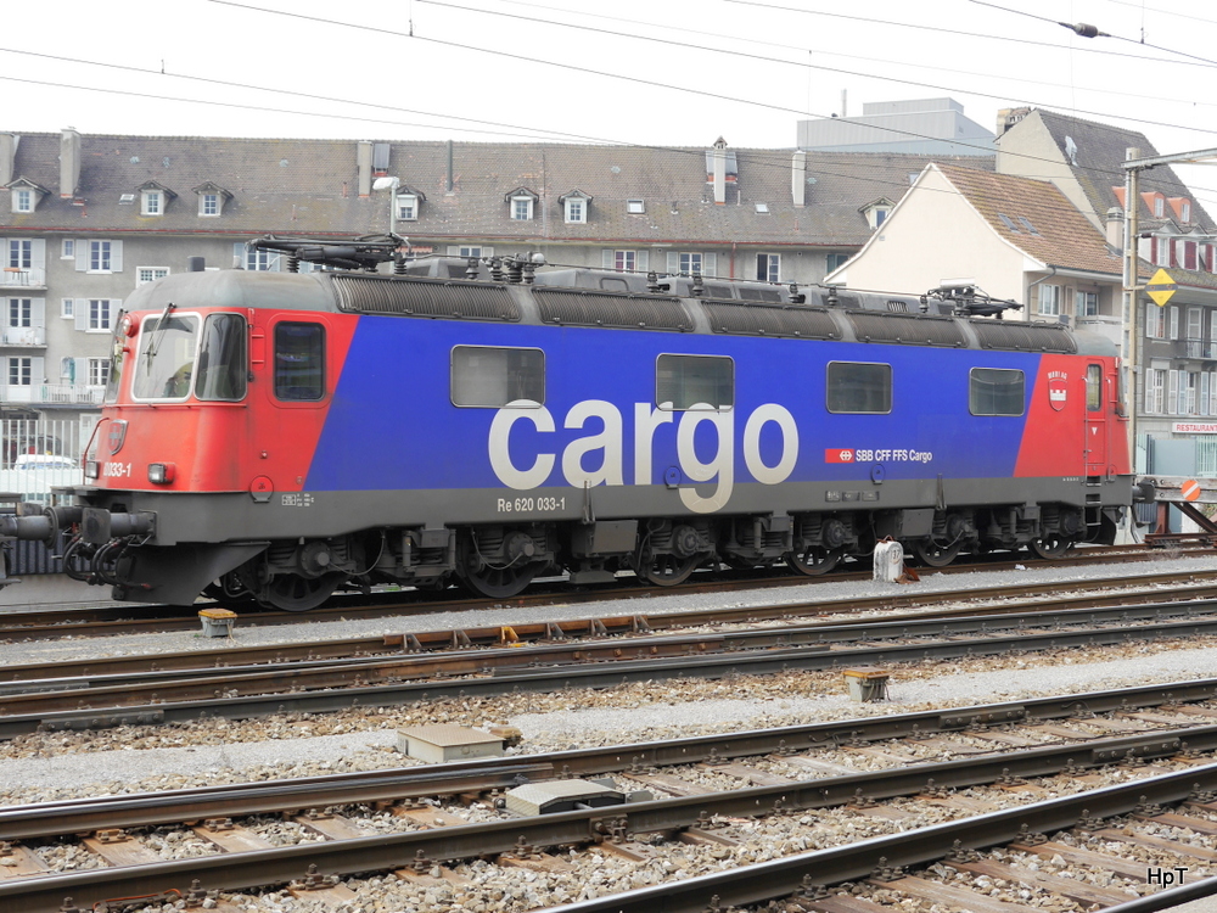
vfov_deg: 29.1
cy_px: 456
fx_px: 1758
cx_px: 608
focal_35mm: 50
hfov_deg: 38.2
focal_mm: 25
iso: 160
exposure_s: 1/200
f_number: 6.3
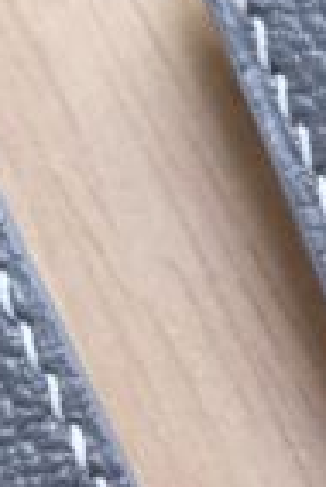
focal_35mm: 618
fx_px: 8373
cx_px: 384
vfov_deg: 3.3
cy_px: 907
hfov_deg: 2.2
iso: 1600
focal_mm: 60
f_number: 5.6
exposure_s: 1/100
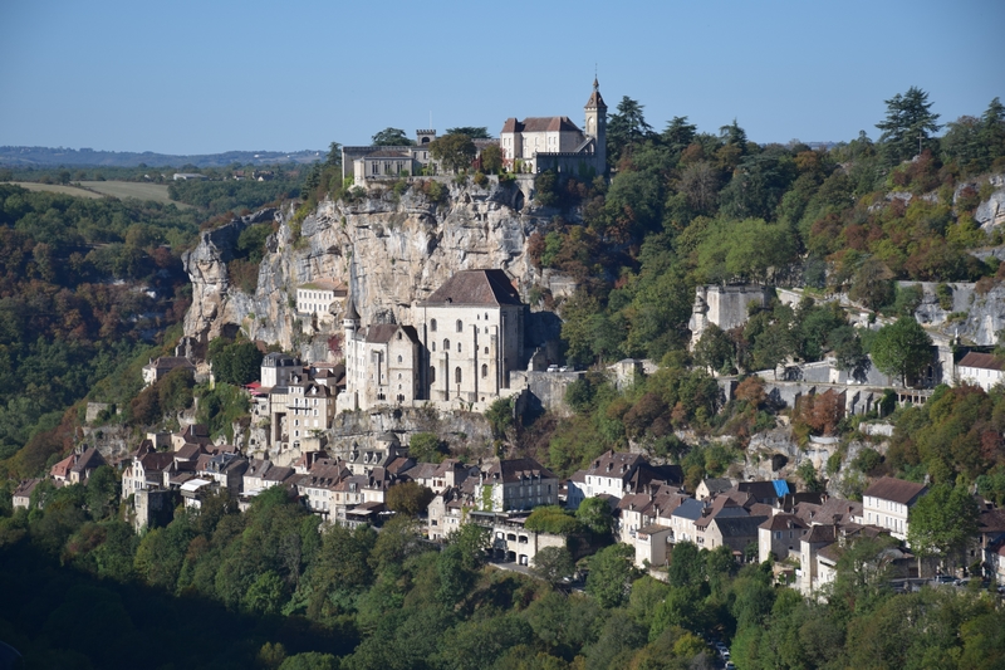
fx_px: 2930
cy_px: 335
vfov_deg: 13.0
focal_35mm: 105
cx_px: 502
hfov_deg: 19.5
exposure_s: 1/1250
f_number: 5
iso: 200
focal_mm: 70
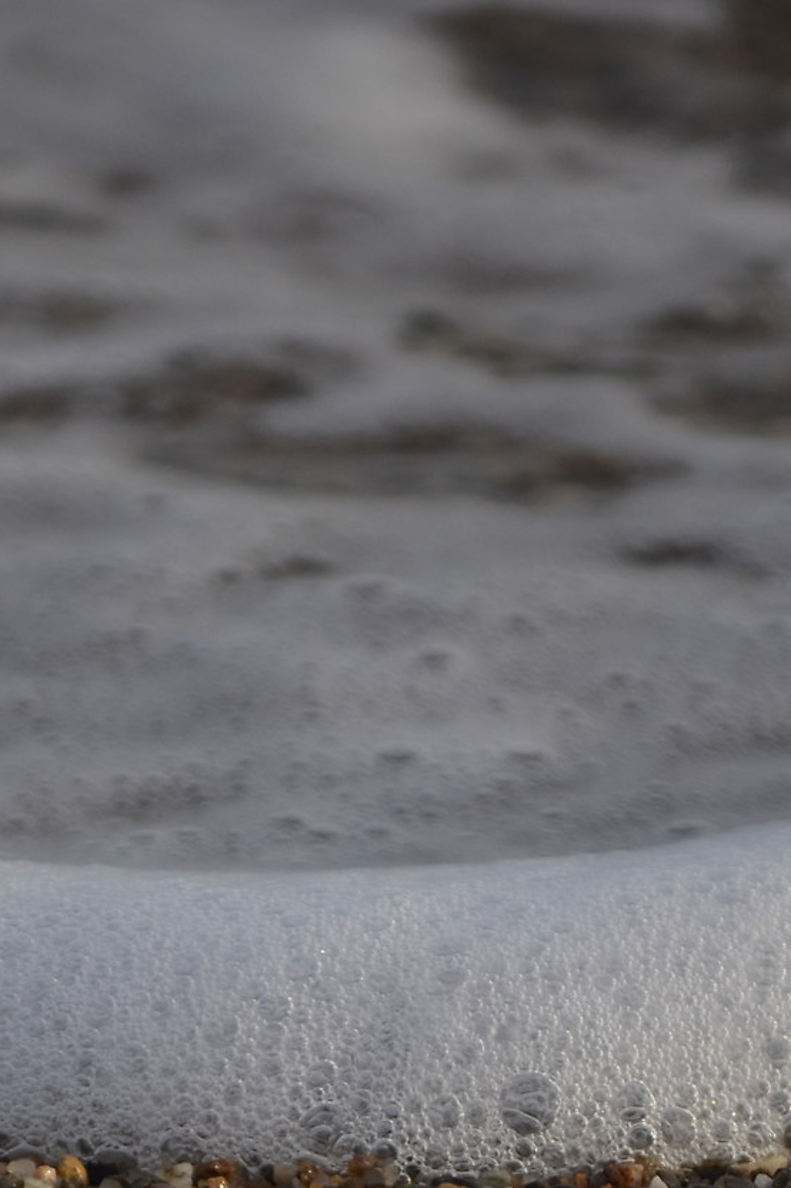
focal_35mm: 864
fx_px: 28497
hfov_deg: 1.6
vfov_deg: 2.4
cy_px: 998
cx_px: 244
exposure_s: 1/640
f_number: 5.6
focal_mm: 200
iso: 100
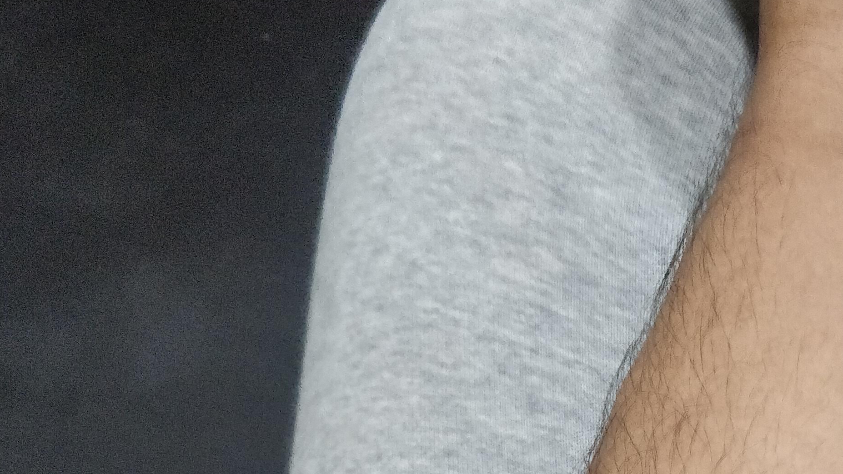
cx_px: 681
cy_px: 911
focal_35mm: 65
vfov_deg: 15.4
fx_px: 1453
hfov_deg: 31.5
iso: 1000
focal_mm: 4.1
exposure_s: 1/50
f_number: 1.7
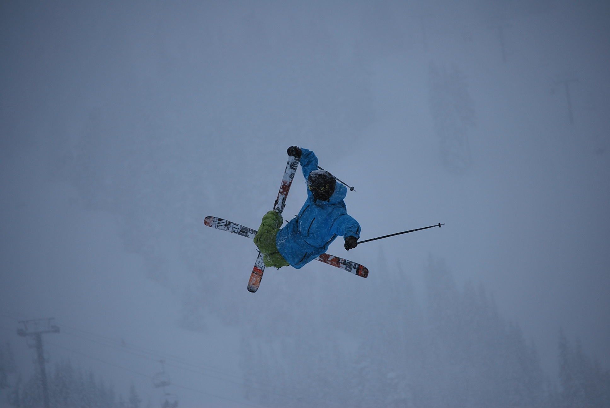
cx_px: 305
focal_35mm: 202
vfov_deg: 6.8
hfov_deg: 10.1
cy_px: 204
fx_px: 3435
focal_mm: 135
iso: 160
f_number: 5
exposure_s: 1/1000
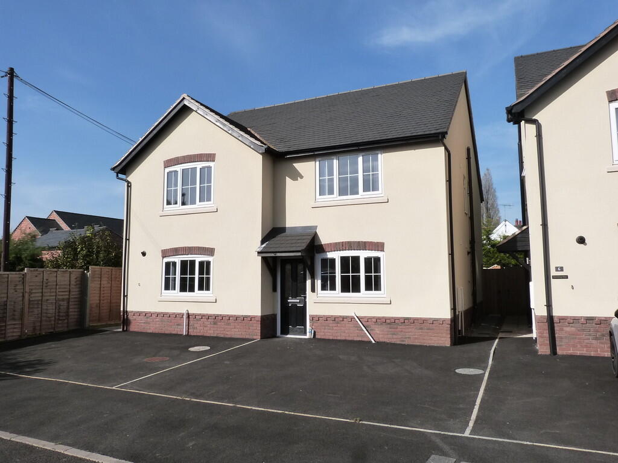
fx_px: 446
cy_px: 232
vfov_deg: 54.9
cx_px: 309
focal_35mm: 25
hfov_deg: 69.4
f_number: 5.6
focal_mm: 4.5
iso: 160
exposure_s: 1/640
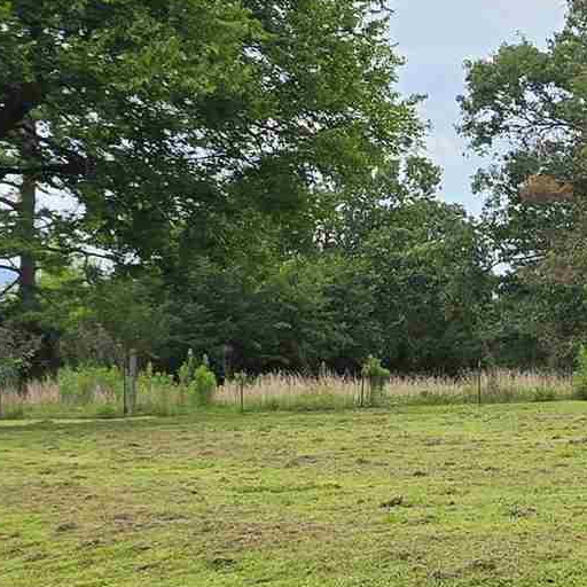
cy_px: 339
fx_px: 2341
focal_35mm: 122
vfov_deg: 14.3
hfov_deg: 12.5
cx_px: 1197
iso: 12
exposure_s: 1/720
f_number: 1.7
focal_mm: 6.3
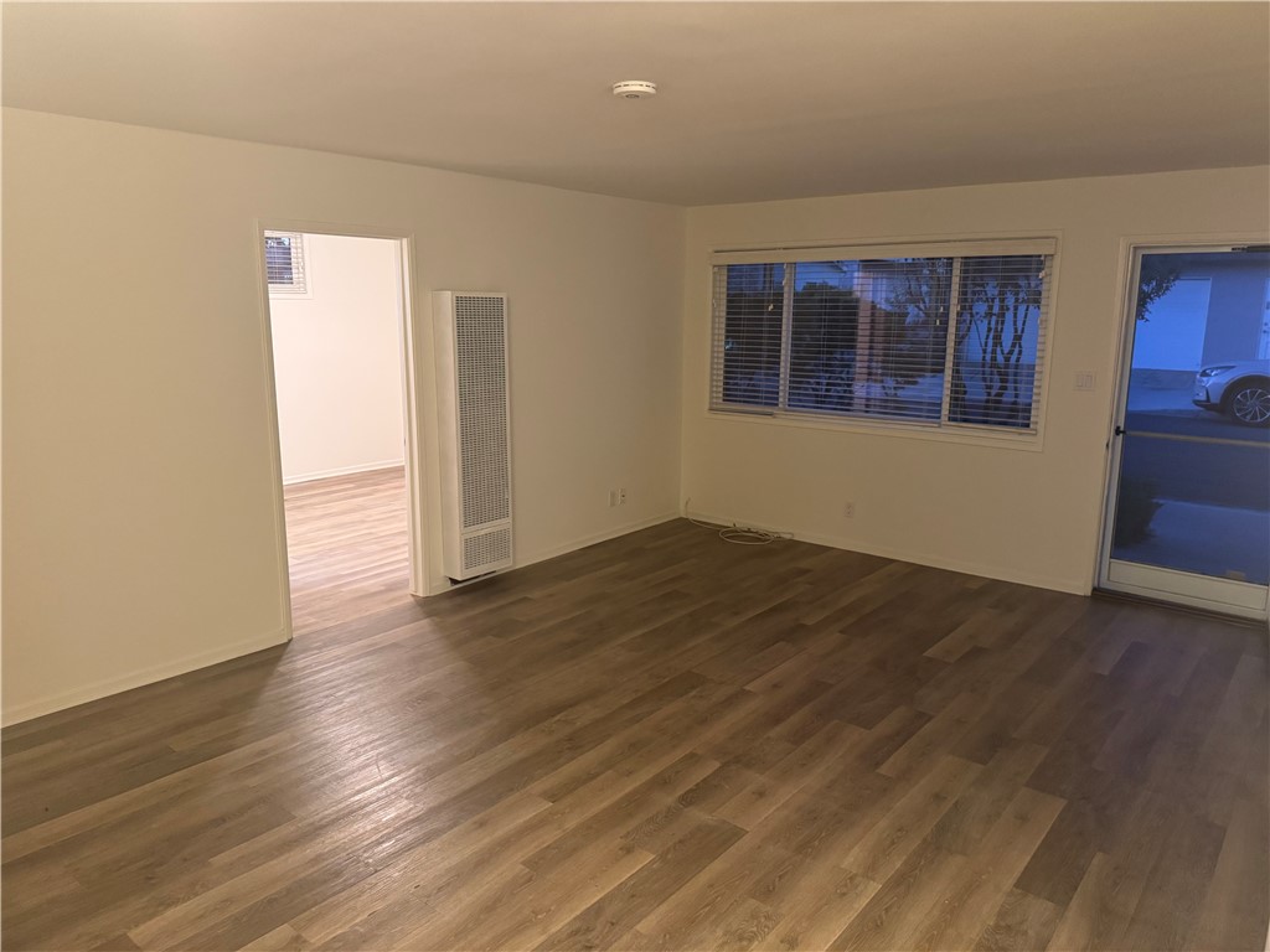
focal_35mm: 24
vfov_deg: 56.8
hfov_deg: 71.6
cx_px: 635
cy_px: 476
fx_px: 881
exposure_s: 1/40
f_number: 1.78
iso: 640
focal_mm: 6.76
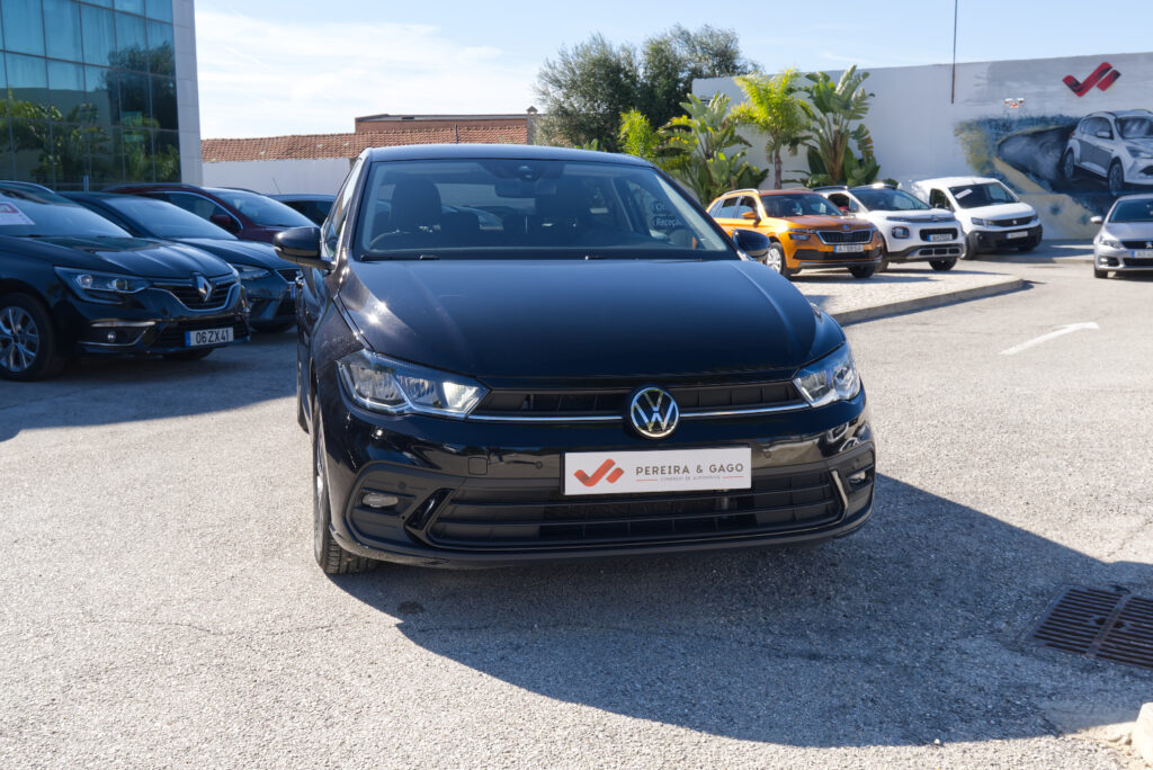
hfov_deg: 55.8
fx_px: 1090
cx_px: 576
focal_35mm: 34
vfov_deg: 38.9
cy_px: 385
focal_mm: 22.8
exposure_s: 1/125
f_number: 9
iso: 160
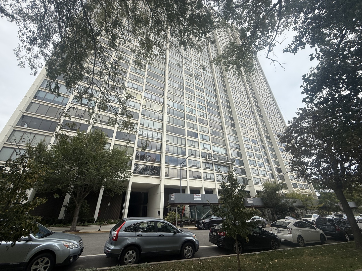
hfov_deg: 102.1
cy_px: 136
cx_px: 181
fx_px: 146
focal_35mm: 14
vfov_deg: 85.7
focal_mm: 2.22
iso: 50
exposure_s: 1/779
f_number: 2.2
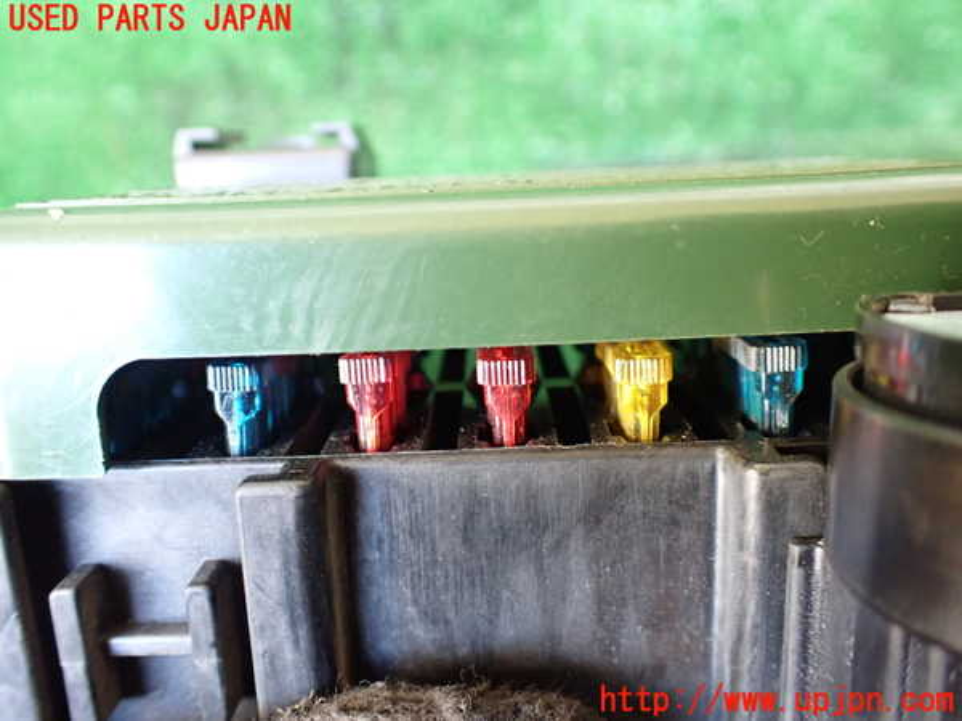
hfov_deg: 60.0
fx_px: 834
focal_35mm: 30
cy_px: 360
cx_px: 481
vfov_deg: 46.8
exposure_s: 1/40
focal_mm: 5.4
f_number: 2.3
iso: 800
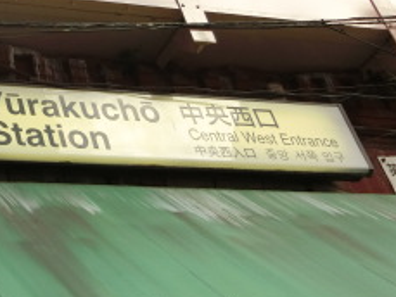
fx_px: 927
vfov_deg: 18.1
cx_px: -93
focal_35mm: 81
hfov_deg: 22.1
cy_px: 73
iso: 100
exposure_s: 1/125
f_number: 3.7
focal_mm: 5.2
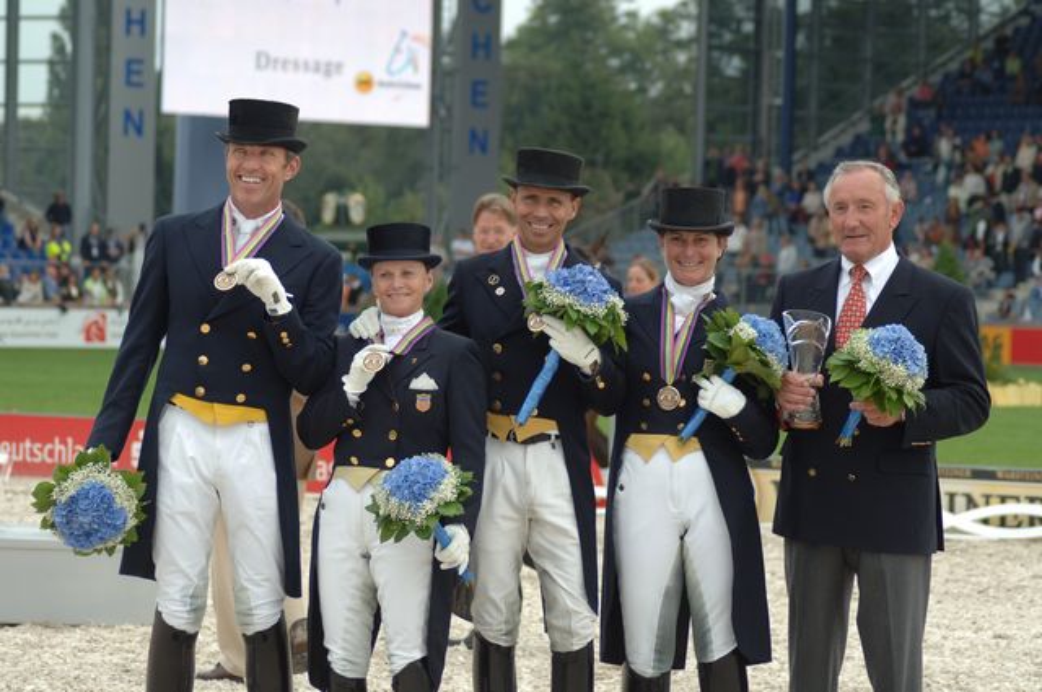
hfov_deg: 13.1
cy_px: 346
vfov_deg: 8.7
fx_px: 4553
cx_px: 521
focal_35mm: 158
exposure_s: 1/250
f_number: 5.6
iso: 200
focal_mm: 105
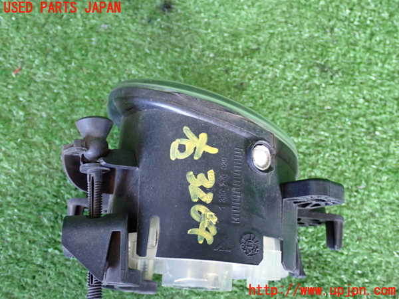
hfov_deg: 40.4
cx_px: 200
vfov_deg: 30.9
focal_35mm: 47
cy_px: 150
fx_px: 542
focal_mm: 8.4
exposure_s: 1/30
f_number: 3.1
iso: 800
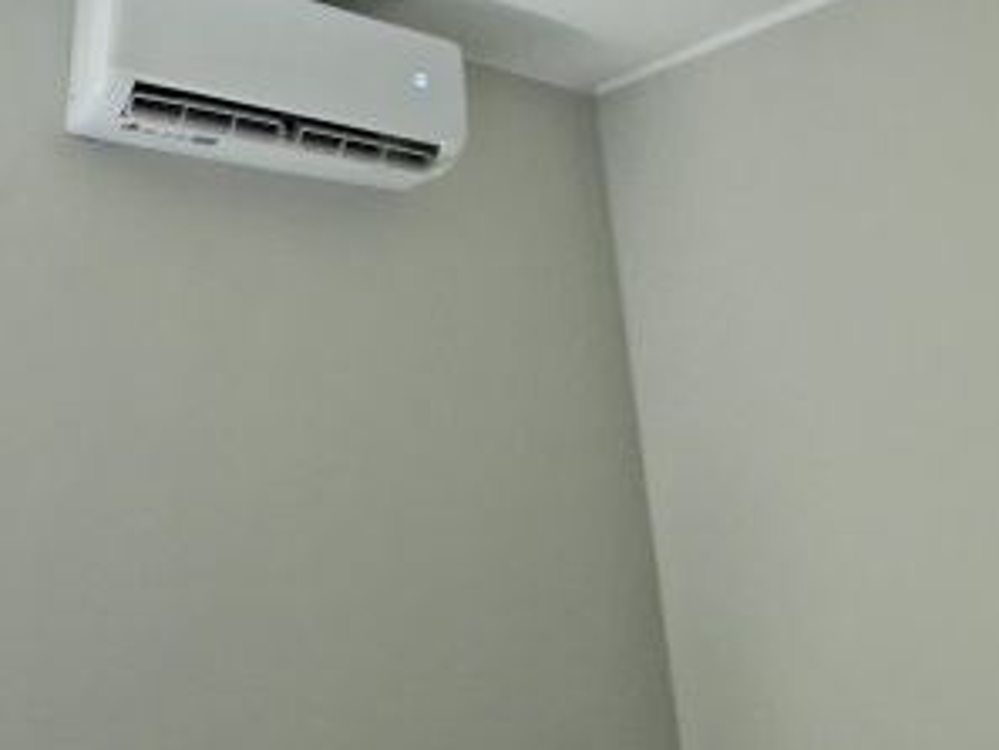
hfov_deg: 60.5
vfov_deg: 46.7
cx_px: 269
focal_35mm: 28
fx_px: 808
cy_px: 131
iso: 200
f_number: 2.2
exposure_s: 1/50
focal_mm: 2.2
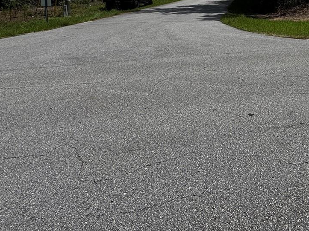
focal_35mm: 31
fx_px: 277
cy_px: -18
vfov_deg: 38.3
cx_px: 316
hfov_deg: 47.4
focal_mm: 2.22
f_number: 2.2
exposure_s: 1/3906
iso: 50
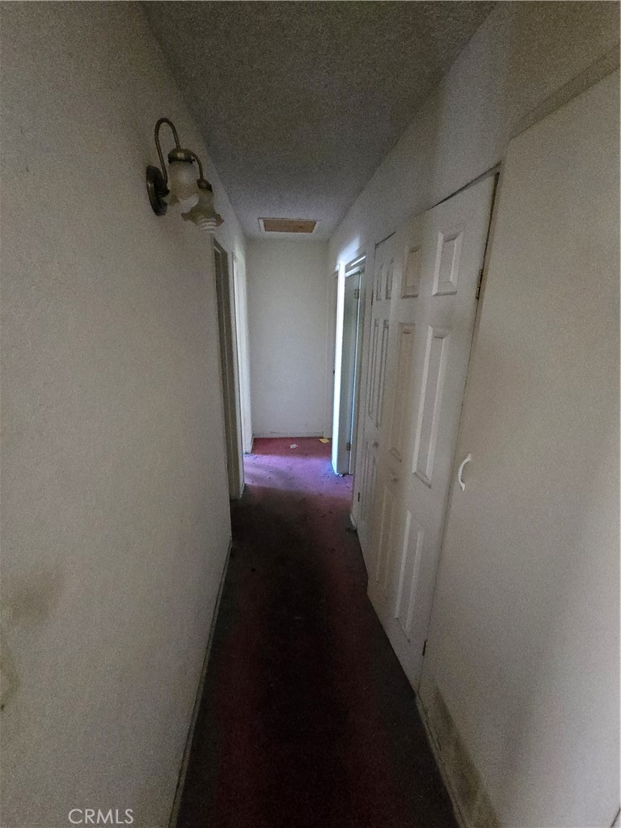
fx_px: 311
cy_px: 414
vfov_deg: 106.2
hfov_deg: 89.9
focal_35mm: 13
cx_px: 310
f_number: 2.2
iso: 1250
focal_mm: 2.2
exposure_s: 1/40
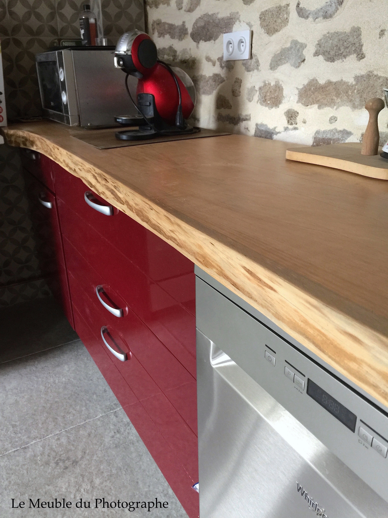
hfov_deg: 48.2
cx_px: 194
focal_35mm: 29
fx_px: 433
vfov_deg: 61.7
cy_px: 259
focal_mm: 4.15
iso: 100
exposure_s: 1/17
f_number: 2.2
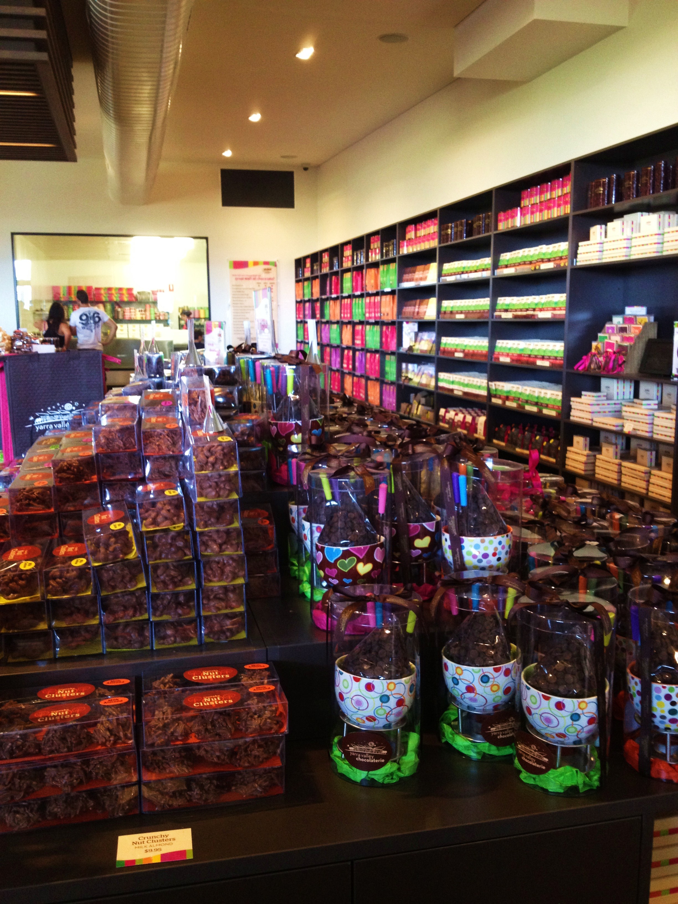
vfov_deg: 52.6
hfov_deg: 40.7
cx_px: 339
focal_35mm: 35
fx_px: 914
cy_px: 452
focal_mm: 4.28
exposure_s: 1/20
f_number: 2.4
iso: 160
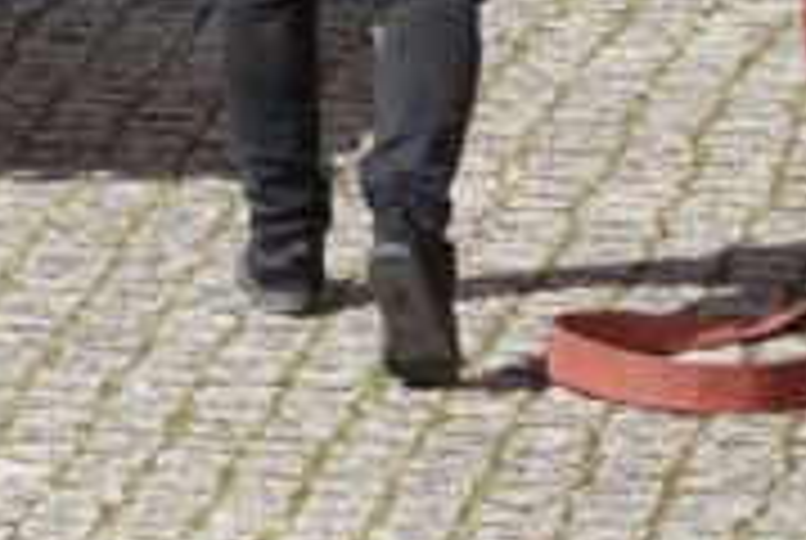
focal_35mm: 803
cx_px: -707
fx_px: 18008
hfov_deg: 2.6
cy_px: -441
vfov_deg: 1.7
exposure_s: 1/640
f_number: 5.6
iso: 2000
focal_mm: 73.3
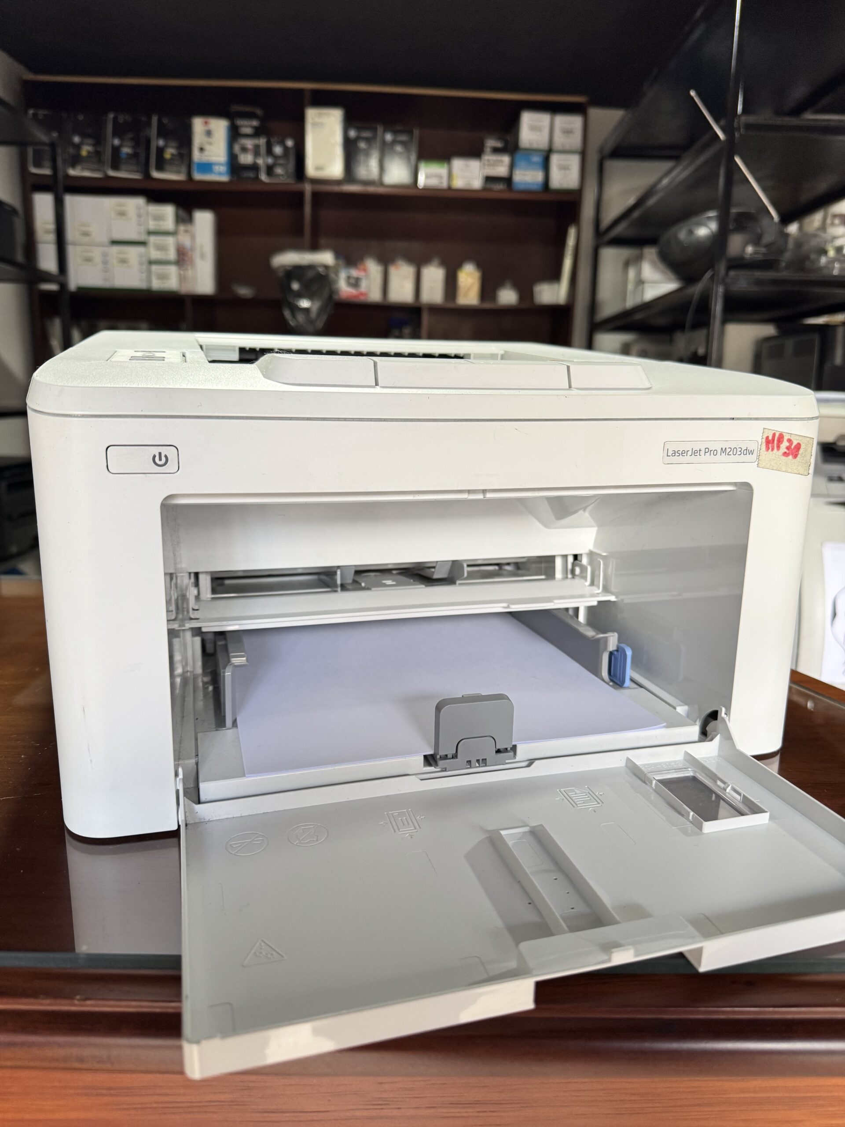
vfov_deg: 71.6
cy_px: 564
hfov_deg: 56.8
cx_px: 422
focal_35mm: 24
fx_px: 781
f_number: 1.78
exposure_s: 1/60
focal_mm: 6.76
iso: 200
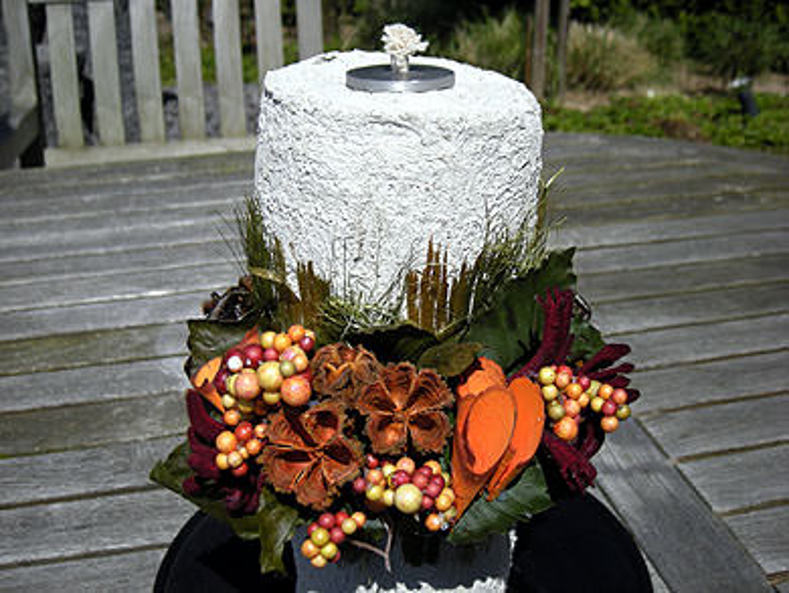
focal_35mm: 44
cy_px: 296
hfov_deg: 42.9
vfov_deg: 32.9
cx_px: 394
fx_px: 1004
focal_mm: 7.1
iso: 64
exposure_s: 1/473
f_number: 6.1
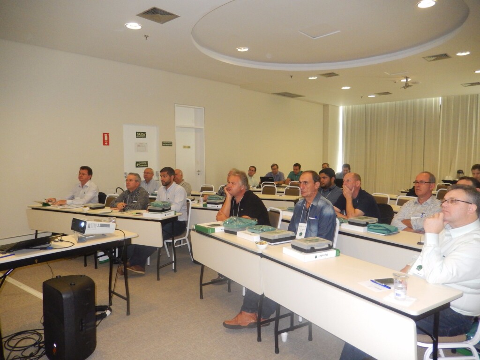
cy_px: 180
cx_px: 240
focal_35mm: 25
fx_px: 347
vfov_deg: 54.9
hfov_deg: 69.4
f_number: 3.4
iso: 450
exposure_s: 1/30
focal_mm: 4.5
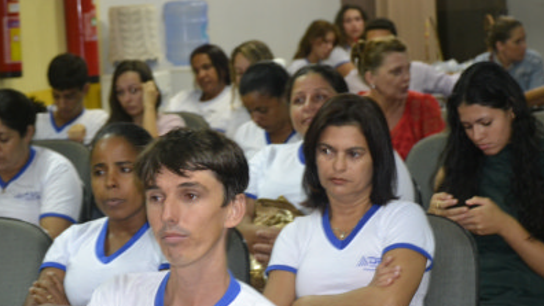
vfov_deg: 9.8
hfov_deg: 17.4
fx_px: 1775
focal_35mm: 123
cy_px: 226
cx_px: 236
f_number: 5
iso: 2000
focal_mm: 62
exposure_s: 1/60
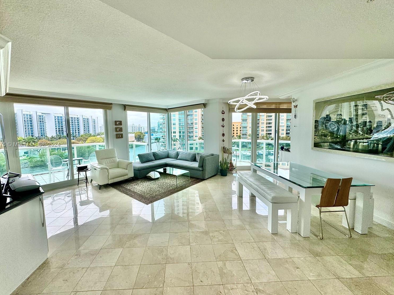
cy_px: 145
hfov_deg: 98.1
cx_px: 187
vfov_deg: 81.7
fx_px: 171
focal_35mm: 15
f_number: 2.2
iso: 40
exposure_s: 1/405
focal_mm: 2.22
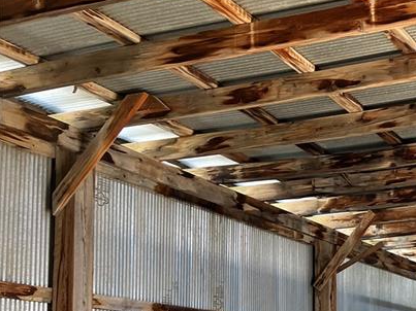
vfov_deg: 21.2
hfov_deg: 25.7
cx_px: 526
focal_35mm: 66
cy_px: 334
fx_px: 793
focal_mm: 5.1
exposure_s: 1/121
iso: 100
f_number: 1.6
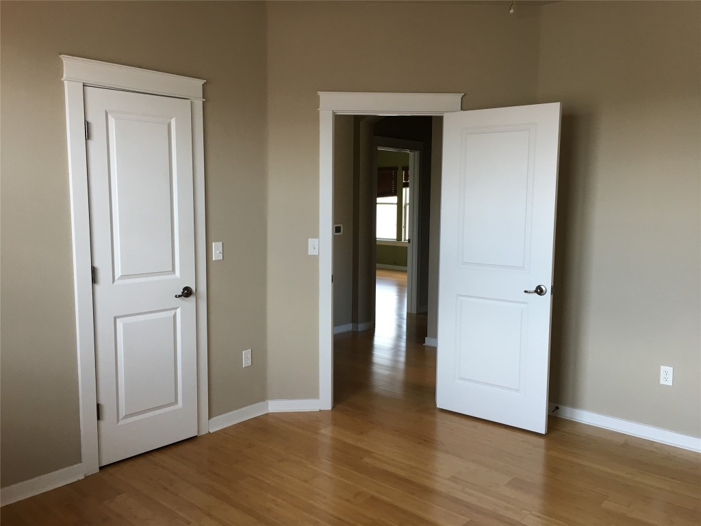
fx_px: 587
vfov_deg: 48.2
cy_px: 263
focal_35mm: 29
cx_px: 350
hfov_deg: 61.7
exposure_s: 1/40
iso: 25
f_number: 2.2
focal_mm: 4.15
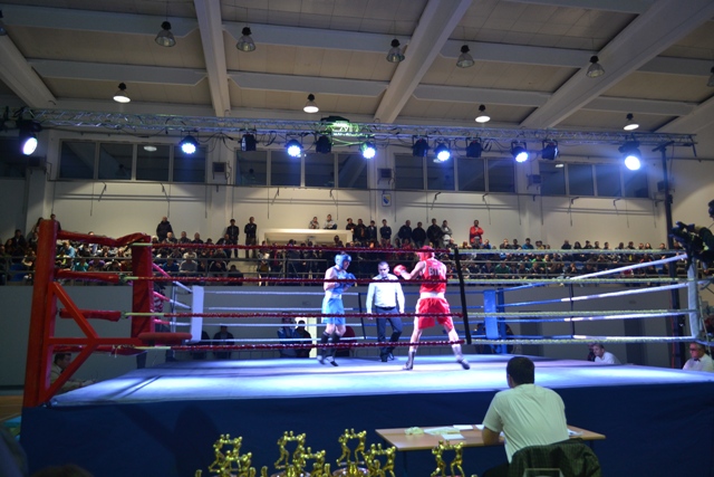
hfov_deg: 67.4
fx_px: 536
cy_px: 238
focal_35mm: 27
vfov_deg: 48.0
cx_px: 357
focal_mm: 18
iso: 400
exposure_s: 1/40
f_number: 3.5
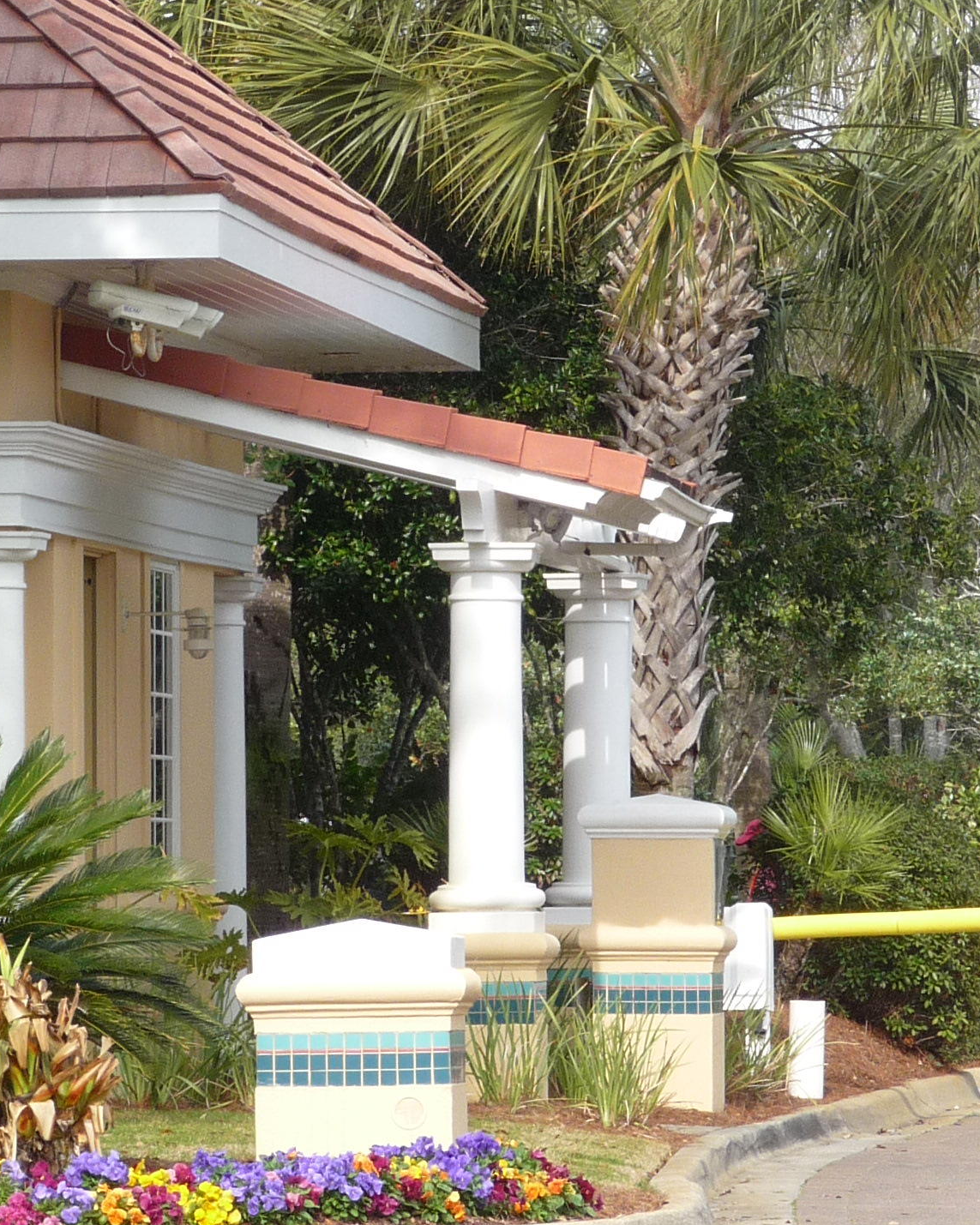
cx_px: 498
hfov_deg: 5.9
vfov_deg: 7.4
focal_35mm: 263
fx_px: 9536
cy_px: 603
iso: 100
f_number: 4.7
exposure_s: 1/250
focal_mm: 19.1
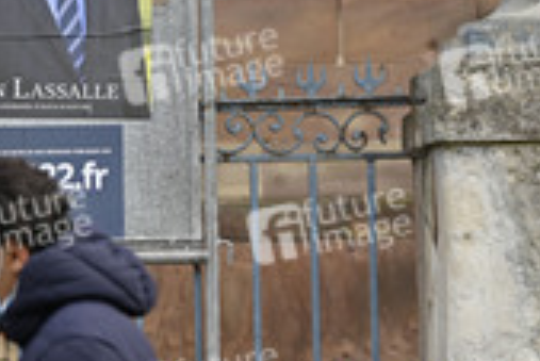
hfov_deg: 9.8
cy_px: 147
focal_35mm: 208
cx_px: -75
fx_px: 3123
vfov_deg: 6.6
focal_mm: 78
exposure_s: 1/800
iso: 80
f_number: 2.8
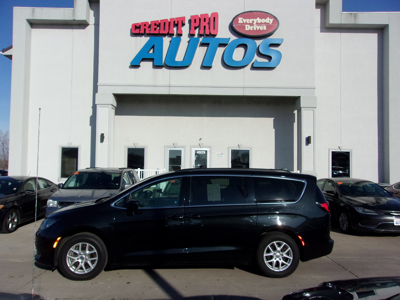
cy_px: 150
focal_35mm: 27
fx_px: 312
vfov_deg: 51.4
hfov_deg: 65.3
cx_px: 200
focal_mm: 4.9
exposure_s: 1/550
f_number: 10.4
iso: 200
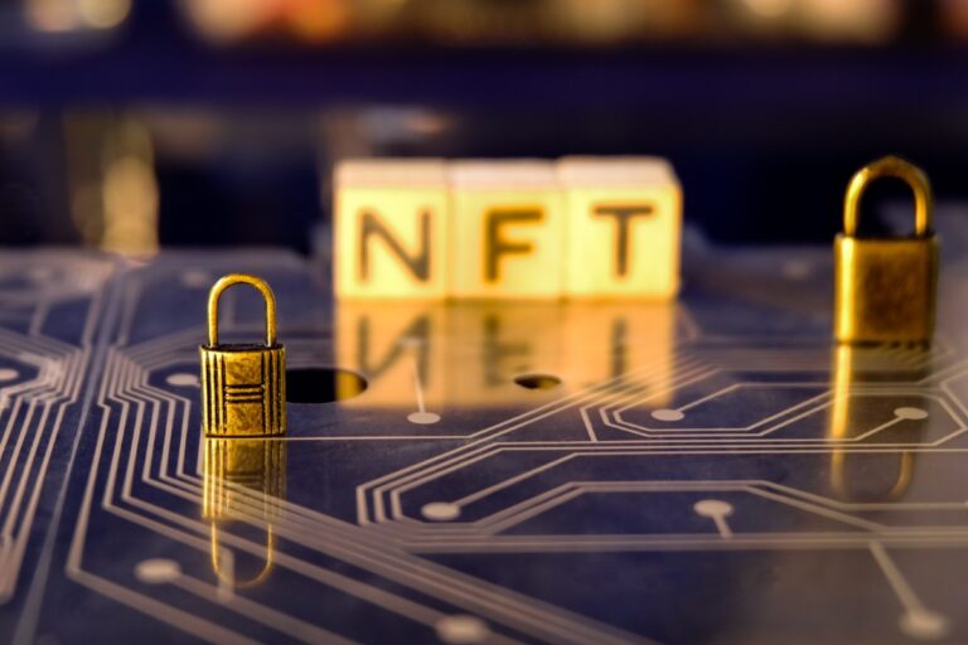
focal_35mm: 42
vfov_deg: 31.9
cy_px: 322
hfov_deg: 46.4
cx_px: 484
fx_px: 1129
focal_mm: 28.2
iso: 500
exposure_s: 1/60
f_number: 4.5
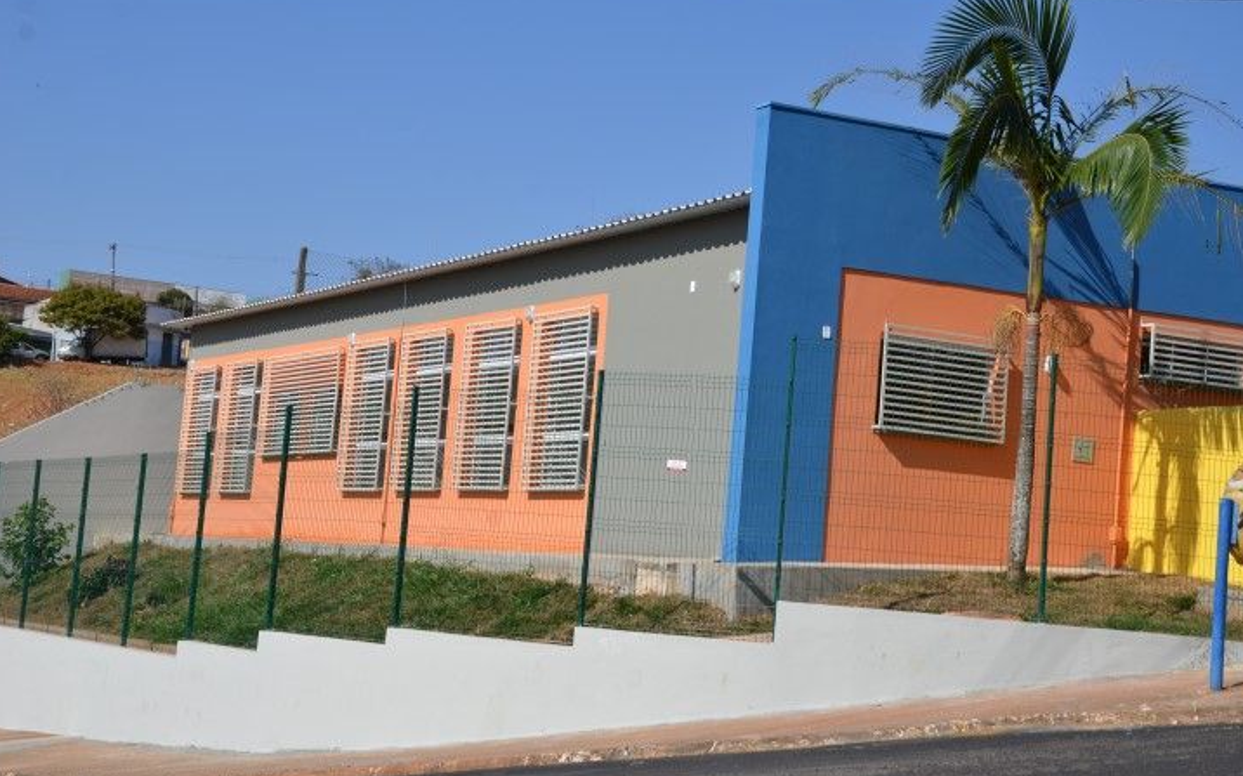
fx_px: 2354
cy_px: 365
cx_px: 624
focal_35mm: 70
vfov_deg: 18.7
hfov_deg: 29.6
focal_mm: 45
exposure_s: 1/320
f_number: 9
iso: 100
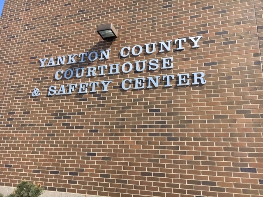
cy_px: 98
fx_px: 220
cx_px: 132
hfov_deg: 61.7
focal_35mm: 29
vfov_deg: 48.2
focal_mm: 4.15
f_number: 2.2
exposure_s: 1/1672
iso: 25
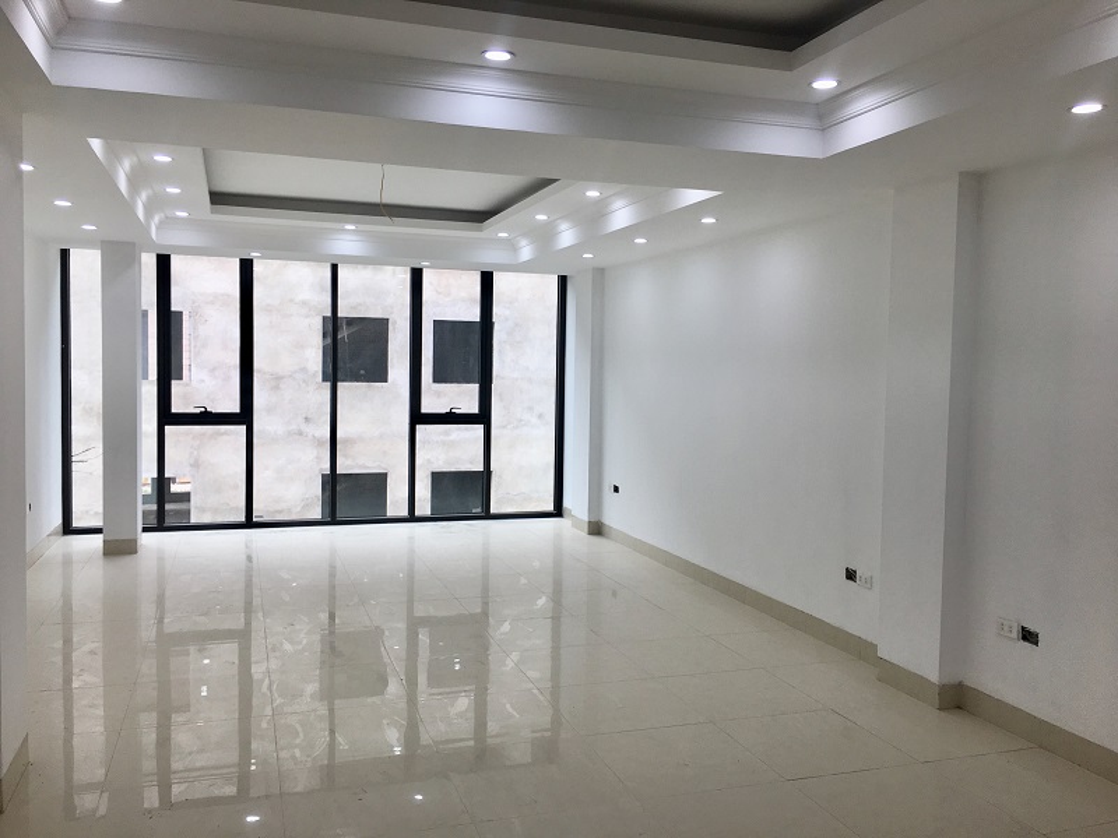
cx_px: 559
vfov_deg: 48.2
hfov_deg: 61.7
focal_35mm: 29
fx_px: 937
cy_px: 419
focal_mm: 4.15
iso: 25
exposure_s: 1/117
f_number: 2.2
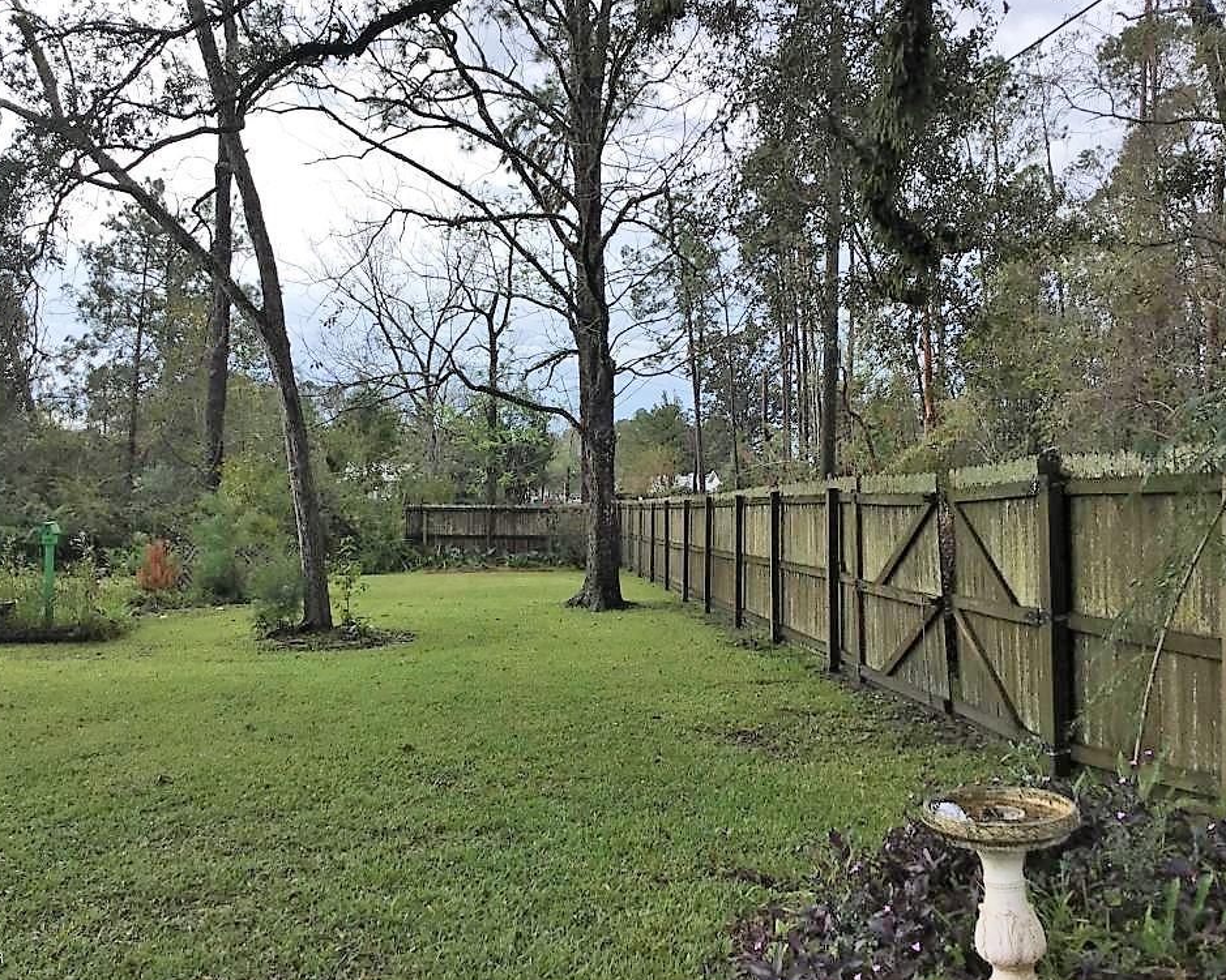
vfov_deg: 44.5
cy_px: 493
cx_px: 569
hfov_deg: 54.2
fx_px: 1197
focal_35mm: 33
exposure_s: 1/590
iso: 25
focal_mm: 3.3
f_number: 2.4
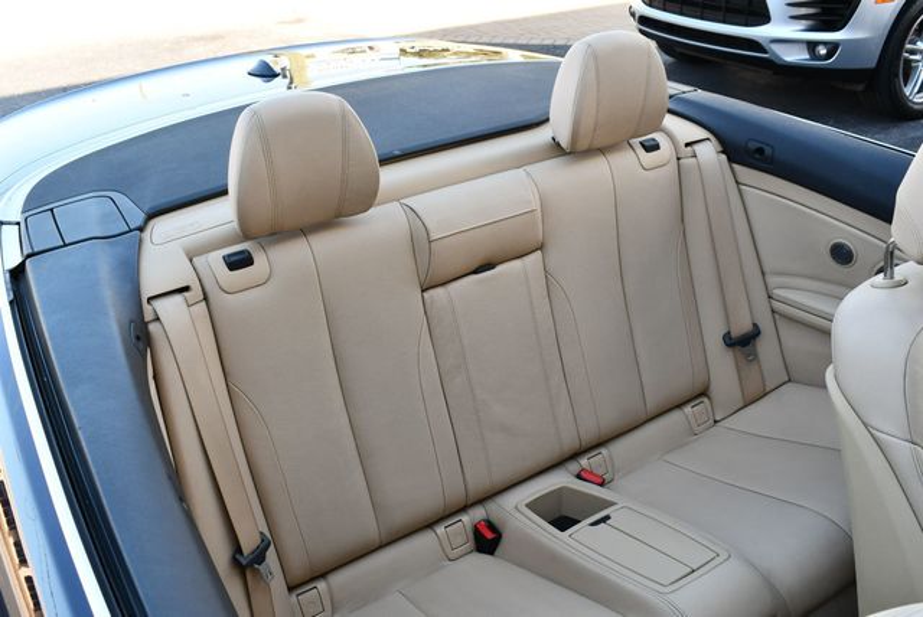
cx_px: 462
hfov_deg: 53.1
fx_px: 924
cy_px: 308
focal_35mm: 36
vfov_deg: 36.9
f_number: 5.6
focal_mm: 18
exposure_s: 1/250
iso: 400
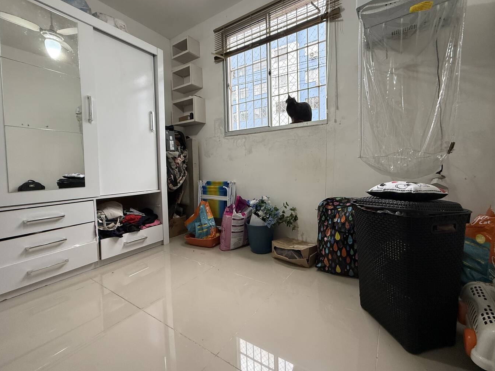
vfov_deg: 81.7
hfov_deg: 98.1
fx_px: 214
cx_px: 262
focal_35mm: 15
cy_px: 176
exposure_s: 1/120
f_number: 2.2
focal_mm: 2.22
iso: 320
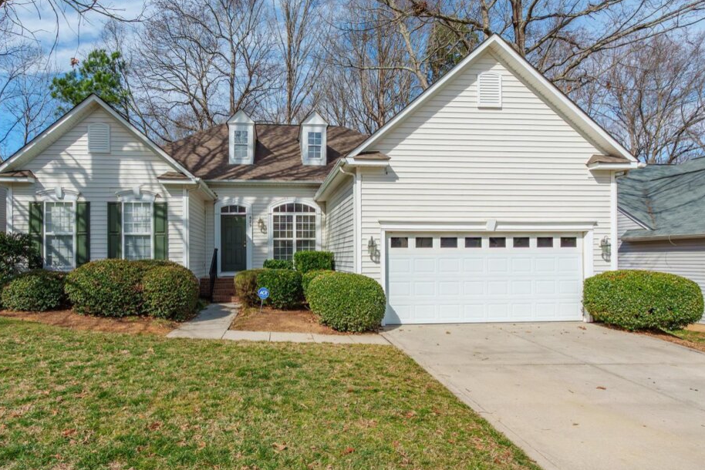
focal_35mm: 22
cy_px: 256
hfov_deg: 79.1
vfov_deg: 57.9
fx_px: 424
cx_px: 306
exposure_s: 1/1600
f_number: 10
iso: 800
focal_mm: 11
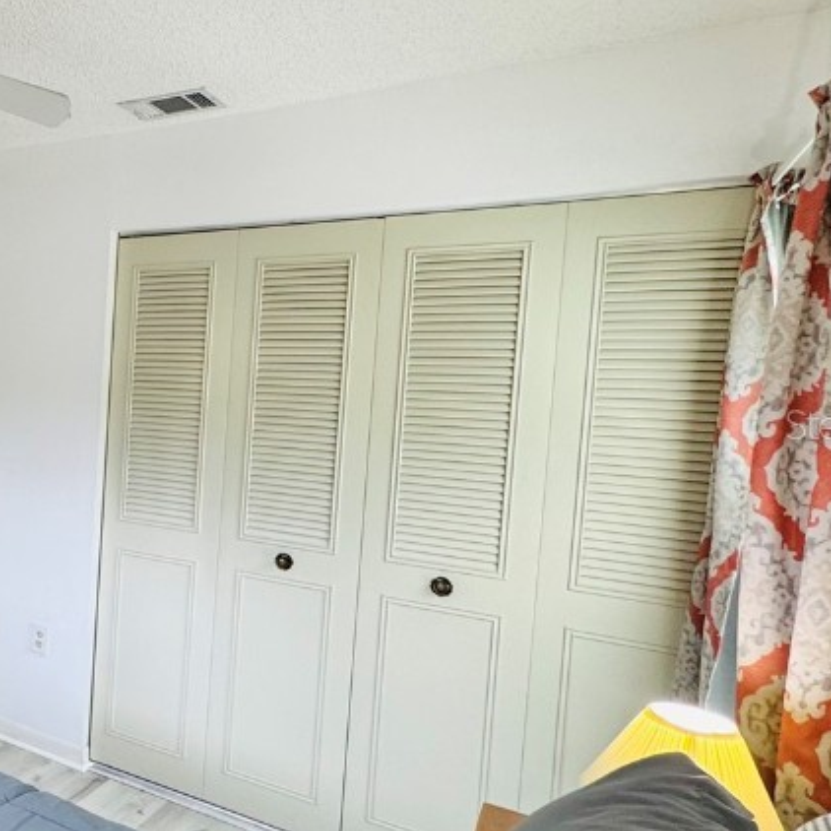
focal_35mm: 30
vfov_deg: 54.0
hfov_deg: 44.2
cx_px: -37
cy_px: 423
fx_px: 815
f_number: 2.2
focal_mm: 2.22
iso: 160
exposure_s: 1/120
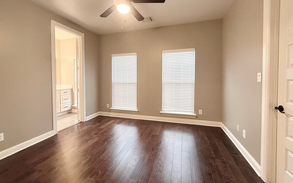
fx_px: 120
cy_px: 81
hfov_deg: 101.5
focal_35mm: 15
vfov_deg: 74.5
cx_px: 148
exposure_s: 1/60
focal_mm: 2.22
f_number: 2.2
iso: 320
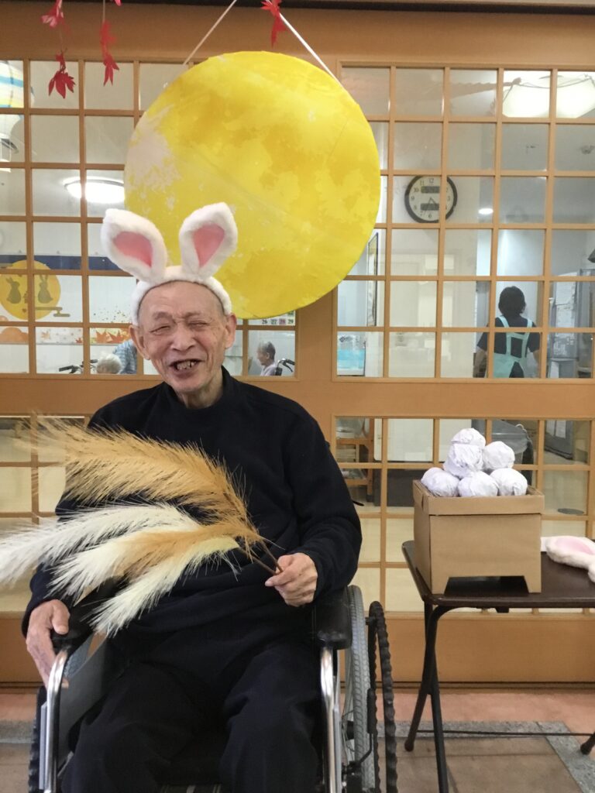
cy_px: 396
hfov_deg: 45.4
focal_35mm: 31
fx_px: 710
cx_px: 298
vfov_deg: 58.4
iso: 160
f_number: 2.4
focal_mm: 3.3
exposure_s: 1/30
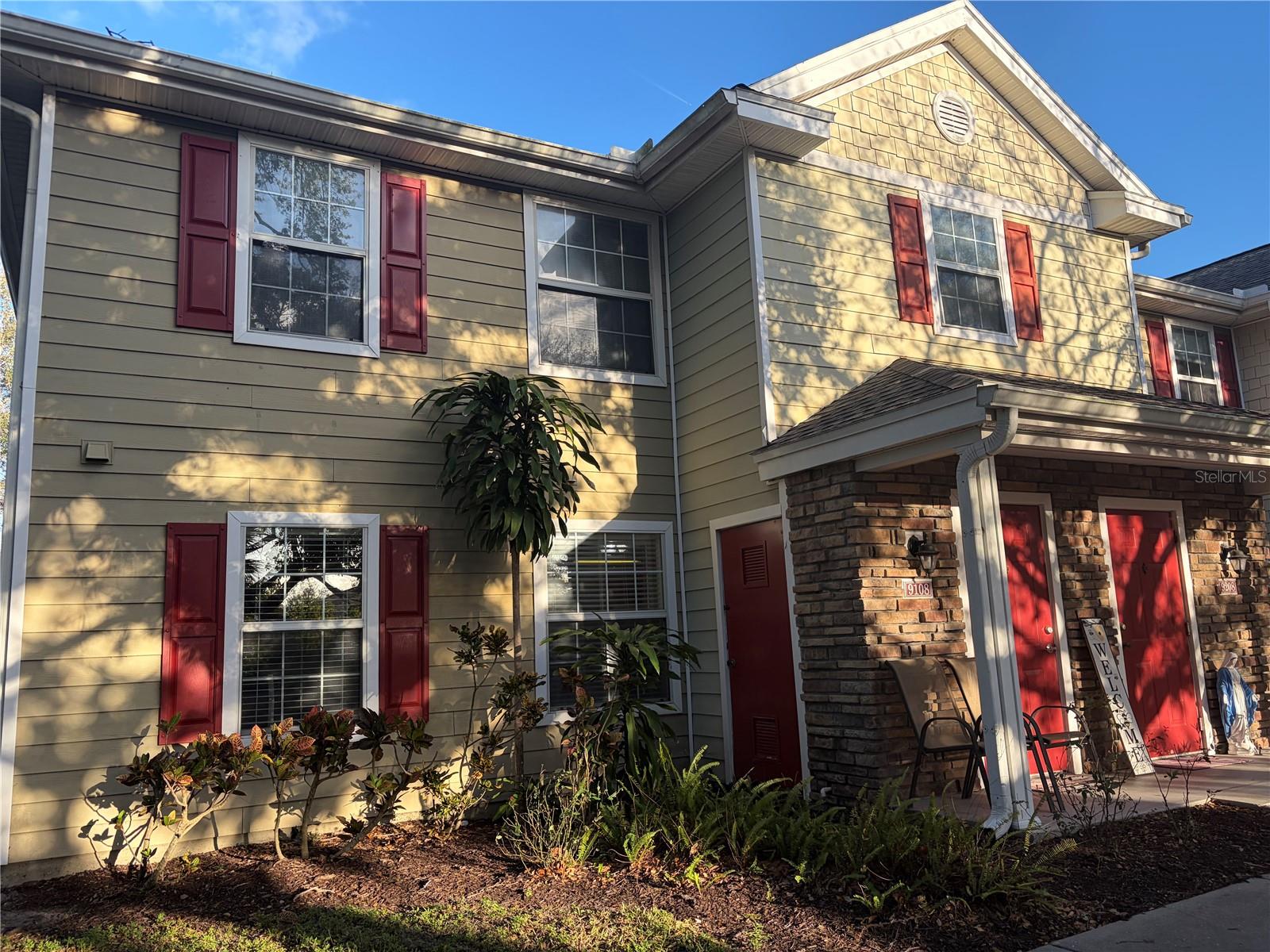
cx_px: 635
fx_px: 954
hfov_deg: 67.3
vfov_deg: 53.1
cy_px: 476
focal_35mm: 26
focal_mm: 5.96
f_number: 1.6
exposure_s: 1/830
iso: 64
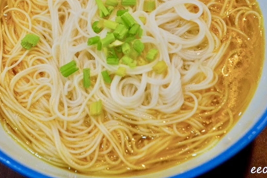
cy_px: 14
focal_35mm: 91
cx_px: 70
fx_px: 675
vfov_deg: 14.9
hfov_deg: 22.2
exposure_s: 1/250
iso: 6400
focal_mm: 49
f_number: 8
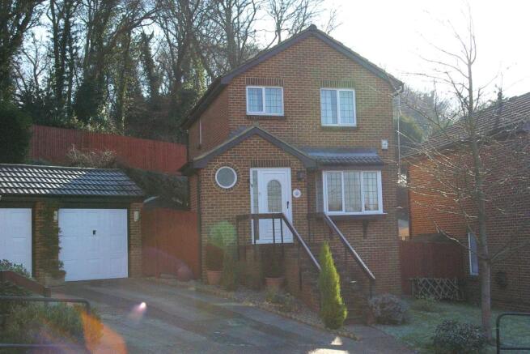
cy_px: 177
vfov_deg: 29.0
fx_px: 685
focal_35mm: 46
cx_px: 265
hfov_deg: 42.3
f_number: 9.5
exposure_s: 1/1000
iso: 1600
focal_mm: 31
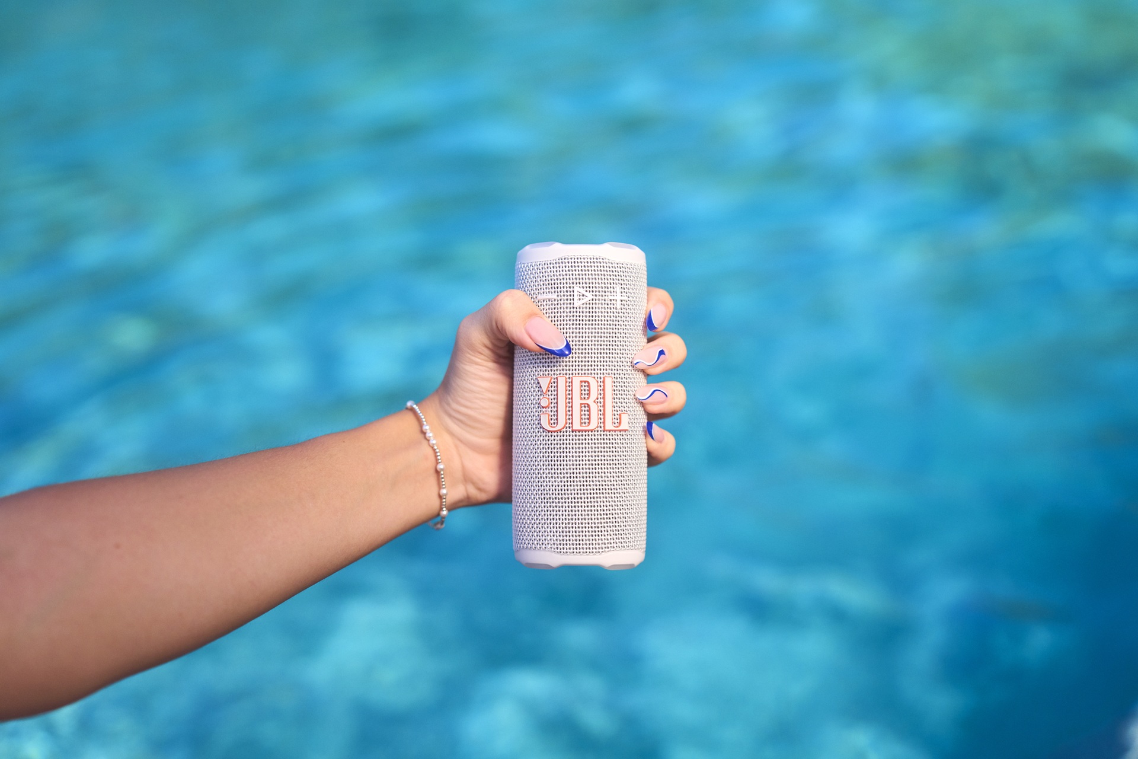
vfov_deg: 25.5
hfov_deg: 37.5
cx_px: 569
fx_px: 1675
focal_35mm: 53
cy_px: 380
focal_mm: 53
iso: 200
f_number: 2.2
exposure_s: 1/1250
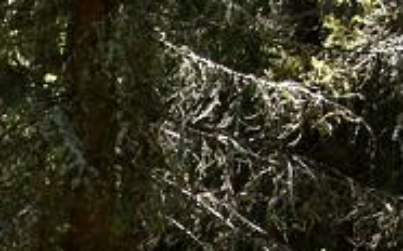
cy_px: 604
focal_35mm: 173
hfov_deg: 11.3
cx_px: -308
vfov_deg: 7.1
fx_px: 1899
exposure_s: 1/125
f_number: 3.1
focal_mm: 6.3
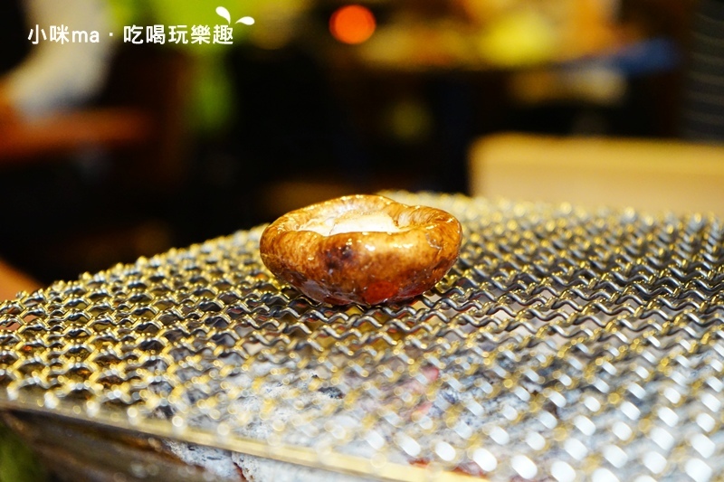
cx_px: 362
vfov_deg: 19.4
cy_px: 241
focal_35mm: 70
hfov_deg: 28.8
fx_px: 1407
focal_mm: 70
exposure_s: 1/60
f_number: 5.6
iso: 6400
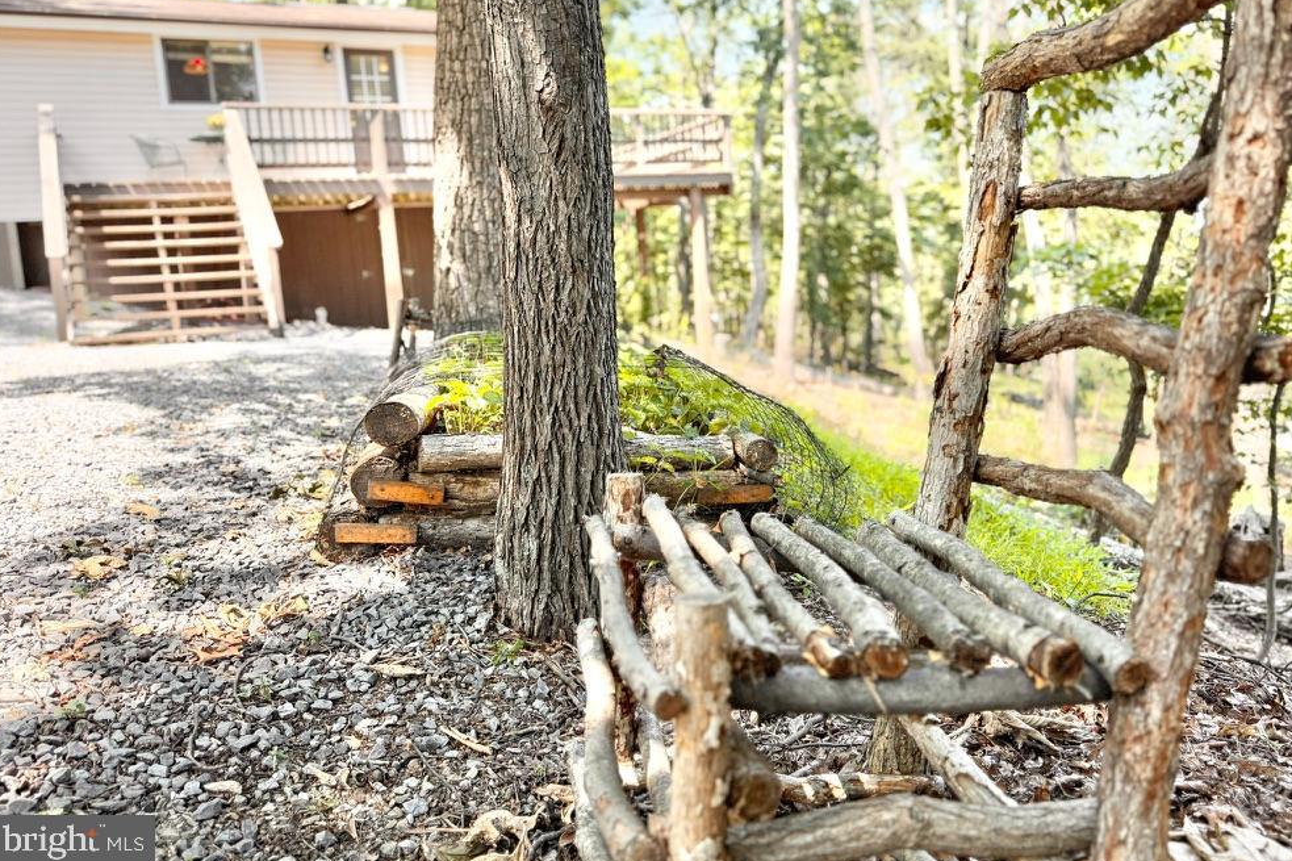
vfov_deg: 49.4
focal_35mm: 26
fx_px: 933
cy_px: 364
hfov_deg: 69.4
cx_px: 664
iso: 100
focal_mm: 6.76
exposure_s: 1/481
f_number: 1.78
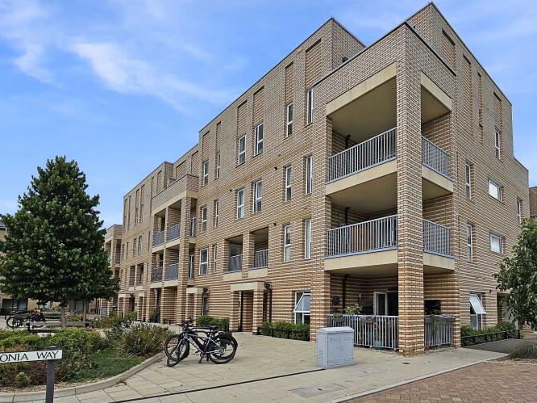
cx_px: 340
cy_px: 281
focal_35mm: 20
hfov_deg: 80.0
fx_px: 310
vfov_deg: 63.6
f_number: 2.2
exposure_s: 1/2643
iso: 50
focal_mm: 2.2
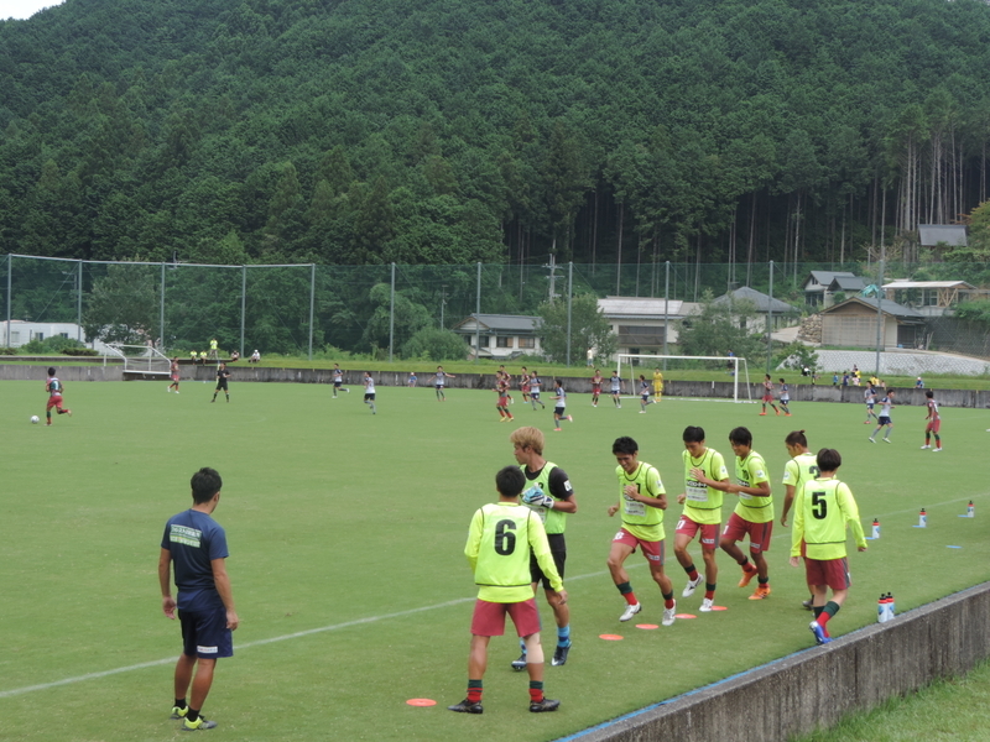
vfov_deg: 24.4
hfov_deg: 32.2
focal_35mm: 60
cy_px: 371
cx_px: 495
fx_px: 1716
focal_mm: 10.7
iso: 80
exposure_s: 1/320
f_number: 3.7
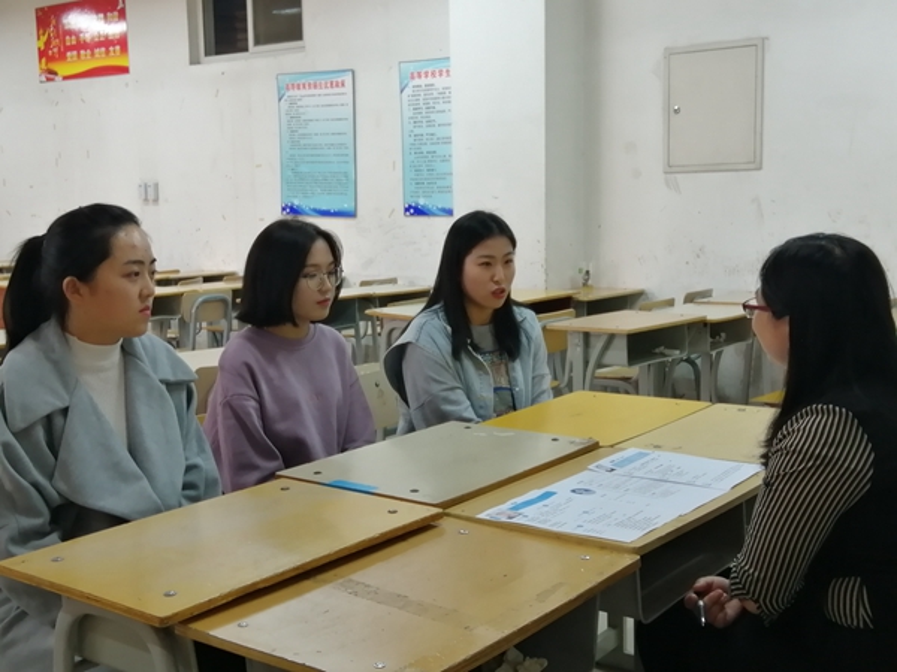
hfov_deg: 45.8
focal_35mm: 41
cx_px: 448
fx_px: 1062
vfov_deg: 35.1
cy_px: 336
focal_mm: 3.6
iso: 100
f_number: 1.8
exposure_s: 1/33.3
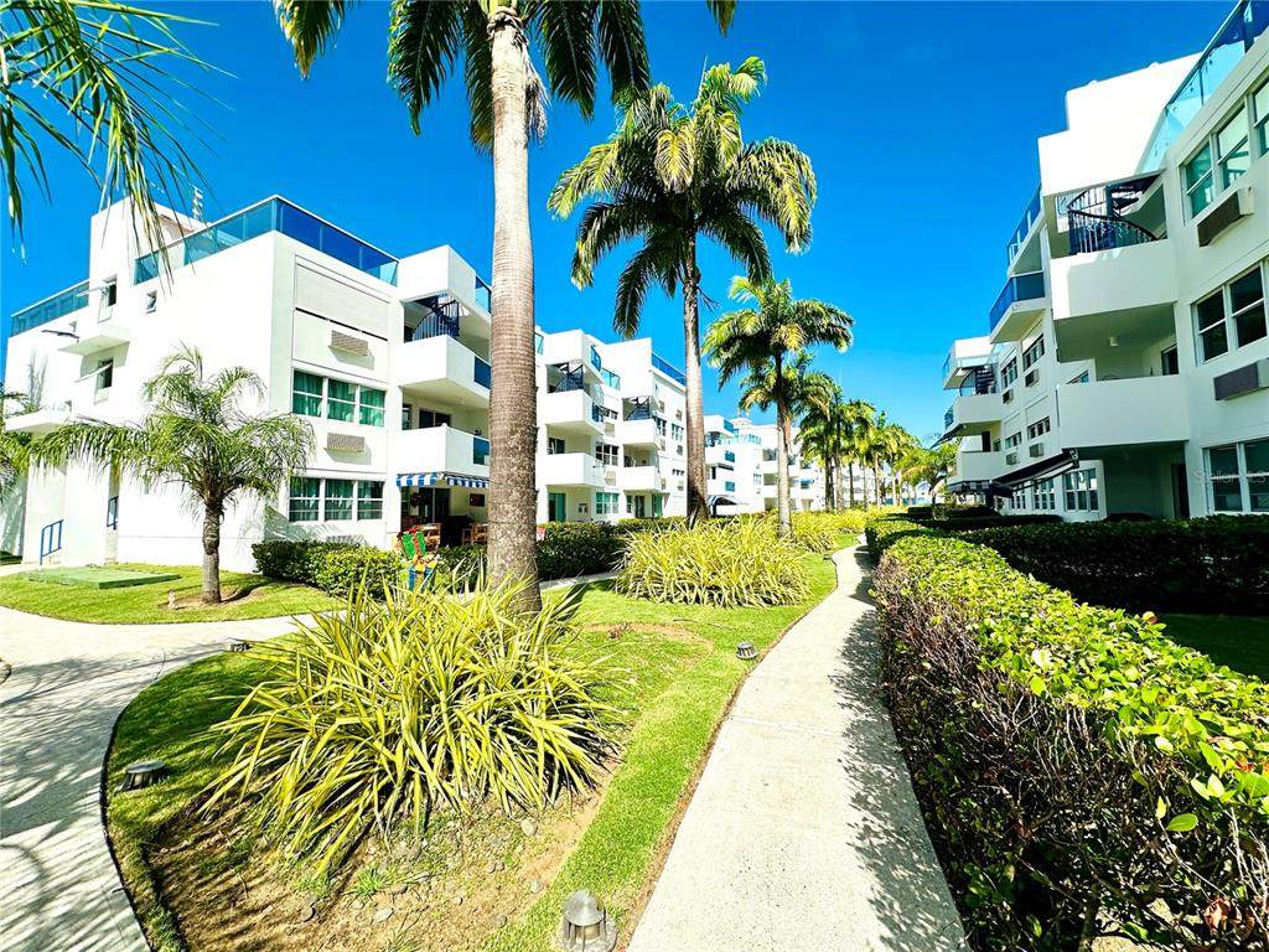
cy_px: 476
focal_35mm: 14
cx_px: 634
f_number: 2.2
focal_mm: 2.22
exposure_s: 1/2817
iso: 50
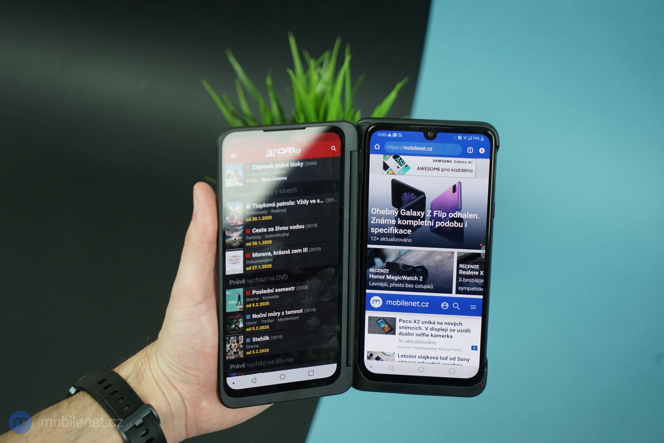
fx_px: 1291
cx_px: 332
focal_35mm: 70
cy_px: 222
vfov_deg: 19.5
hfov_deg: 28.8
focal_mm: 70
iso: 640
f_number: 4
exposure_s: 1/200
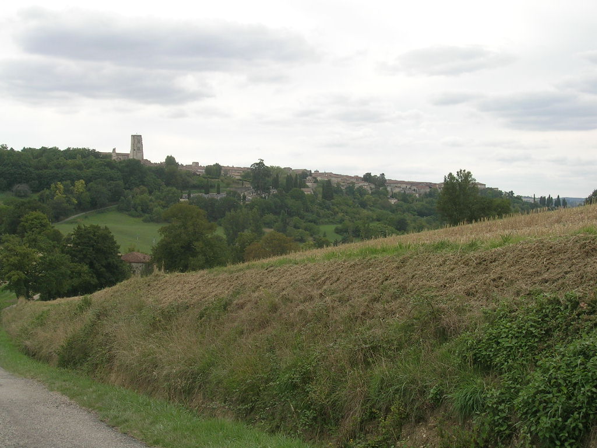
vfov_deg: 25.7
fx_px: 983
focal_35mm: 57
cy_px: 224
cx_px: 298
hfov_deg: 33.8
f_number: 5.7
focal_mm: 8.6
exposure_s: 1/230
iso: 50
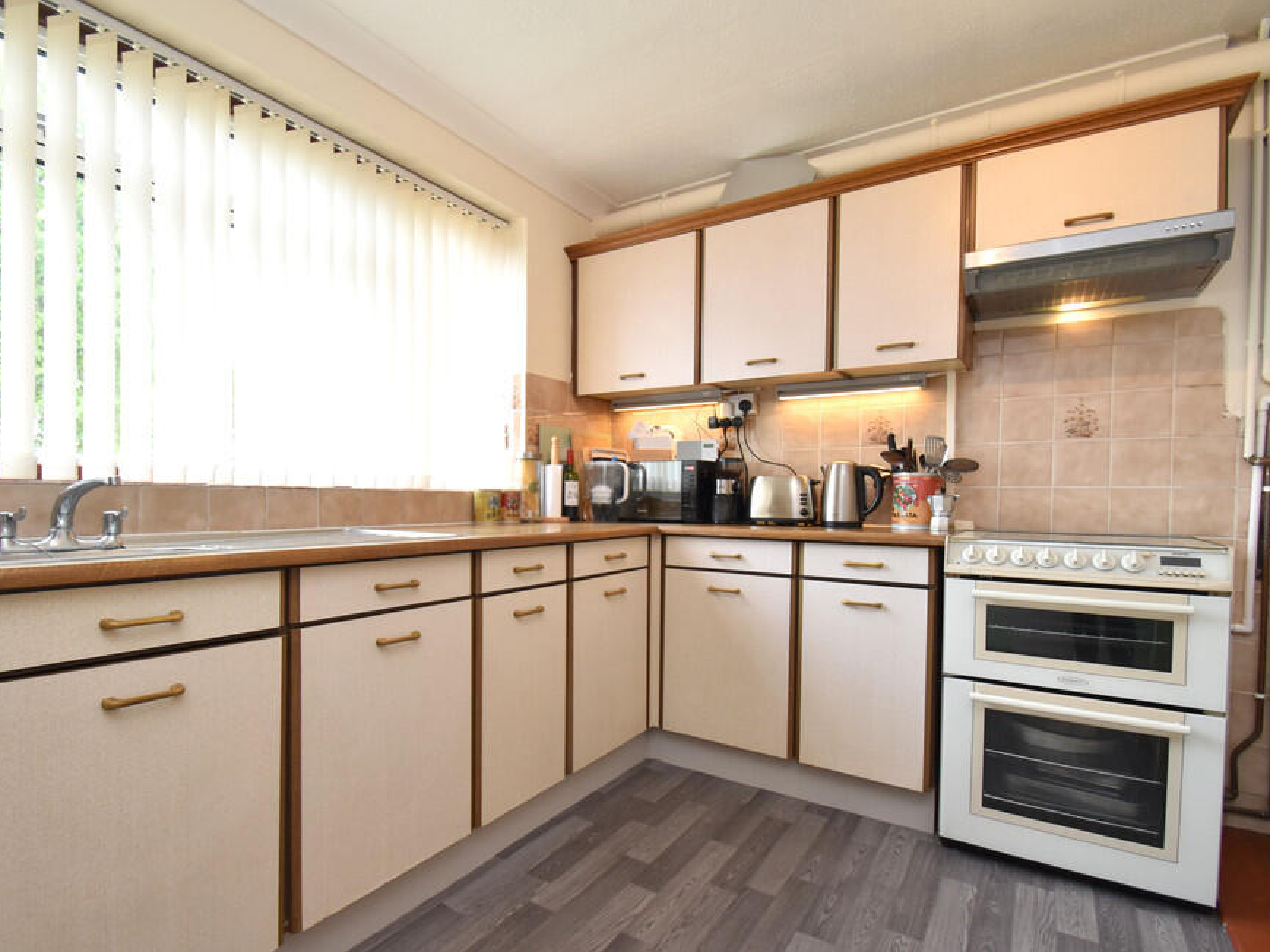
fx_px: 624
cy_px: 483
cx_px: 609
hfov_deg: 91.0
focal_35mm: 17
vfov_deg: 74.7
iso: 560
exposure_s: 1/200
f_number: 5
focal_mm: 10
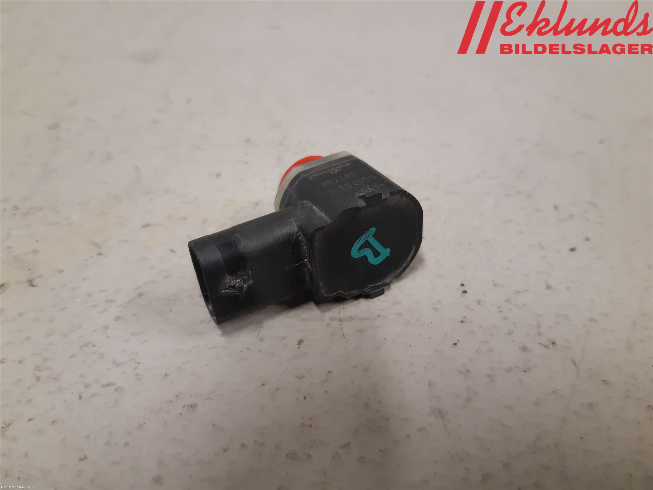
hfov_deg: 67.3
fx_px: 490
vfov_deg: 53.1
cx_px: 326
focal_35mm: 26
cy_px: 245
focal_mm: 3.93
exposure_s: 1/50
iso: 200
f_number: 1.7
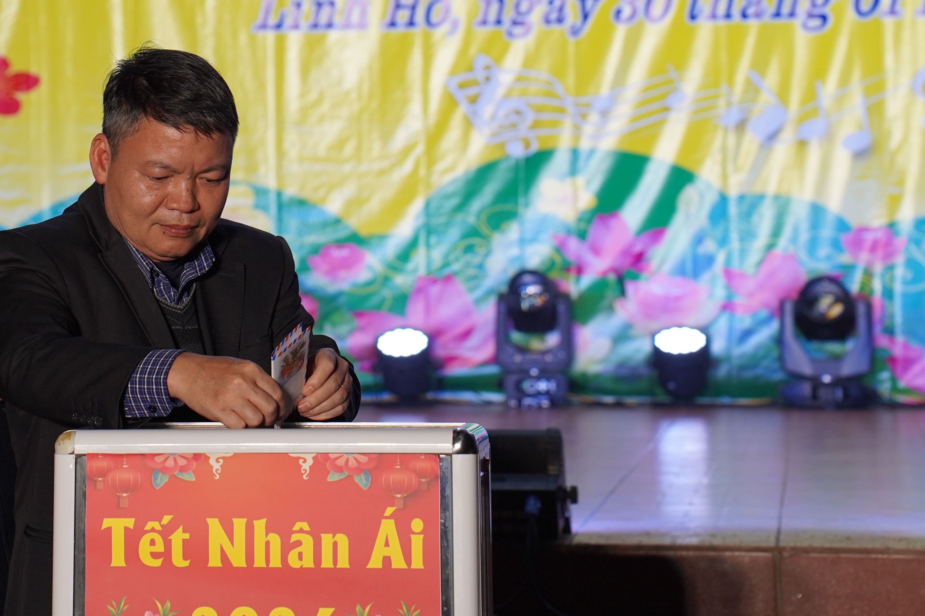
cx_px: 271
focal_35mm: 150
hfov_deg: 13.7
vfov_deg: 9.1
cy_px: 21
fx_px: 3854
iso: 640
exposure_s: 1/160
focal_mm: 75
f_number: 4
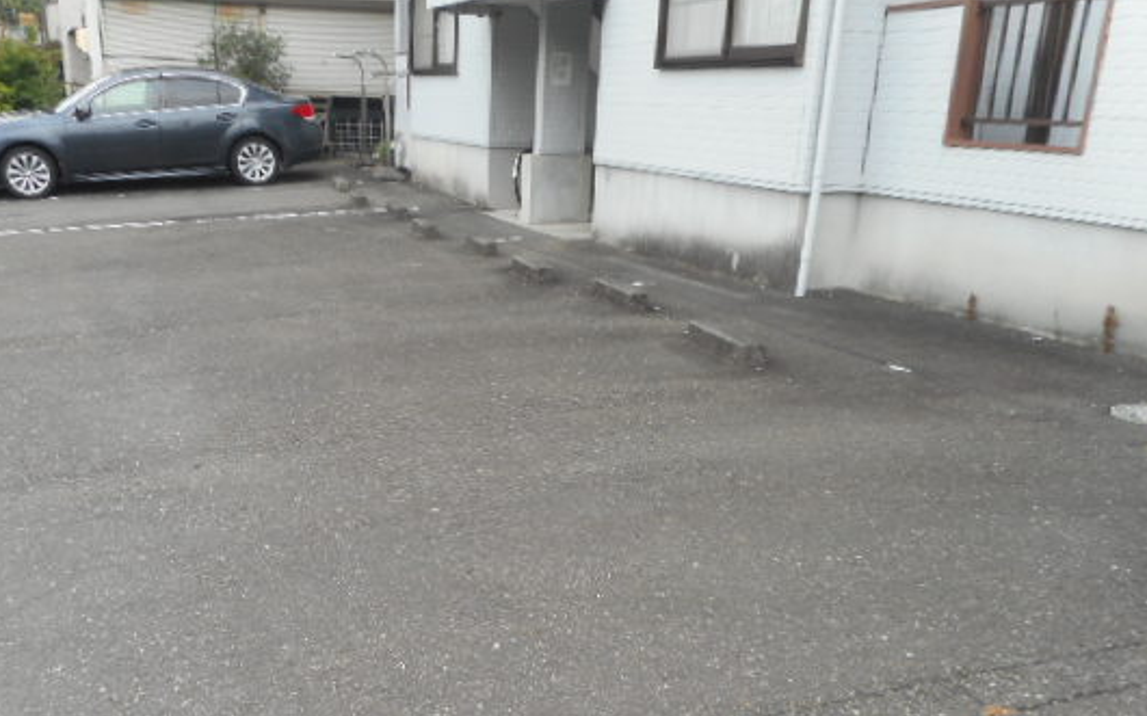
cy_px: 441
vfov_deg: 39.2
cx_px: 474
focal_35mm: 32
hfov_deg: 59.3
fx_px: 1000
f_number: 3.7
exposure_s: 1/100
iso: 80
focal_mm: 4.5
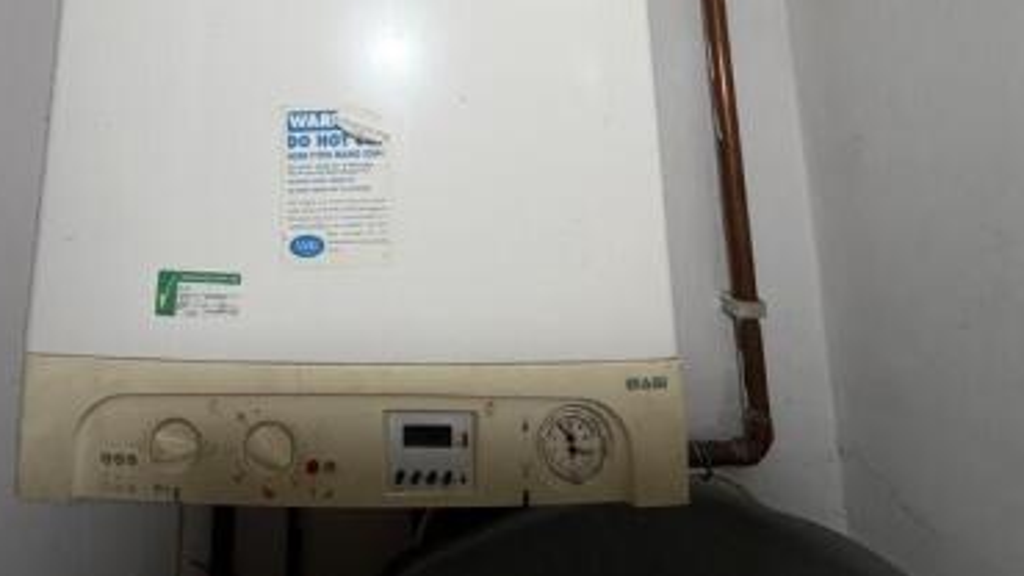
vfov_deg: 40.8
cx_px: 369
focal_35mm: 24
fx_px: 652
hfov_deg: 74.7
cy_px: -18
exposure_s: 1/120
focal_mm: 2.22
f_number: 2.2
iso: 250
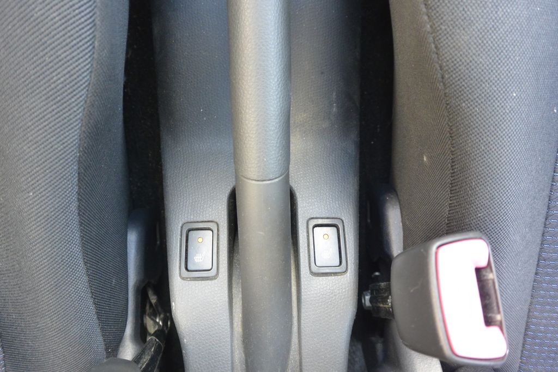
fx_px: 450
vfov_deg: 45.0
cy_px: 186
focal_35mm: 29
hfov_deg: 63.7
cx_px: 279
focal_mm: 11
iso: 800
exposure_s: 1/40
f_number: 3.5
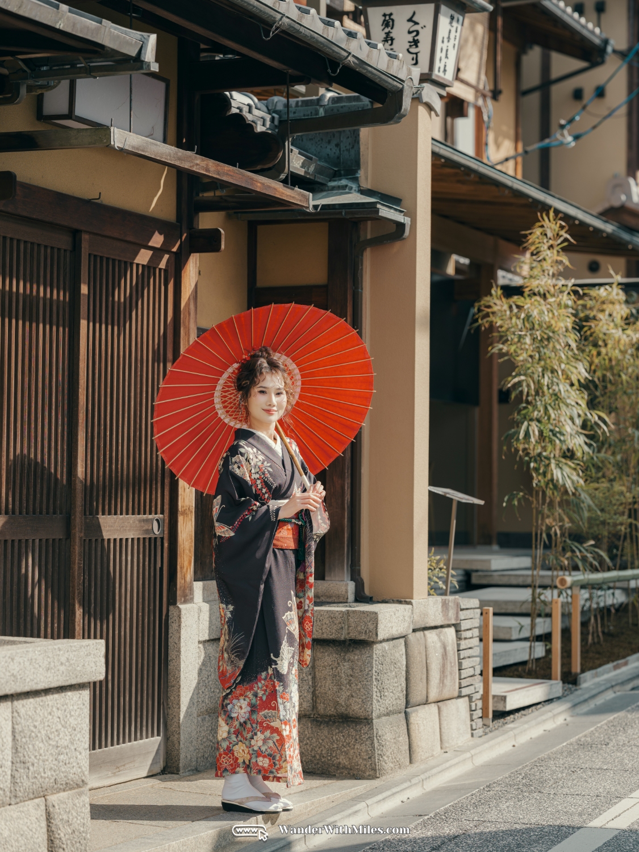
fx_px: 2141
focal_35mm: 87
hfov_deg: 17.0
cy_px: 426
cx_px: 320
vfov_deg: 22.5
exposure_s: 1/320
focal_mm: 110
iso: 200
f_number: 4
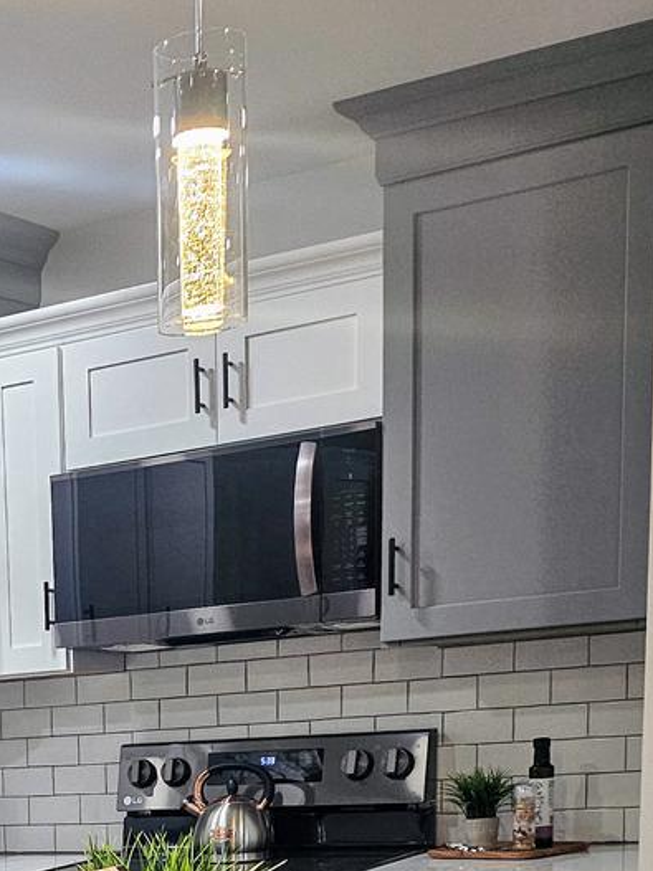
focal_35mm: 70
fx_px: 1761
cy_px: 1056
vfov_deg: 25.0
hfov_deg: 19.1
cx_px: -241
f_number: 1.8
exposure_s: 1/120
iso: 200
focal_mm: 5
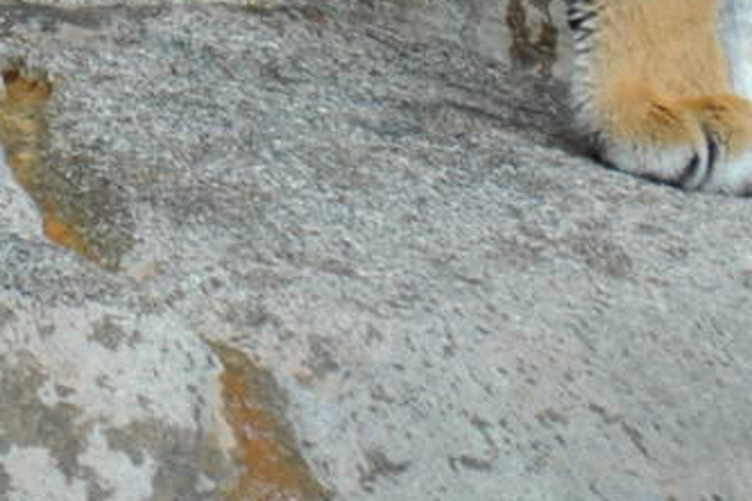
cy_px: -640
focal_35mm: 903
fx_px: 18861
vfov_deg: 1.5
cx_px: 245
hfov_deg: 2.3
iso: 500
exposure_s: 1/25
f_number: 4.8
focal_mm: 125
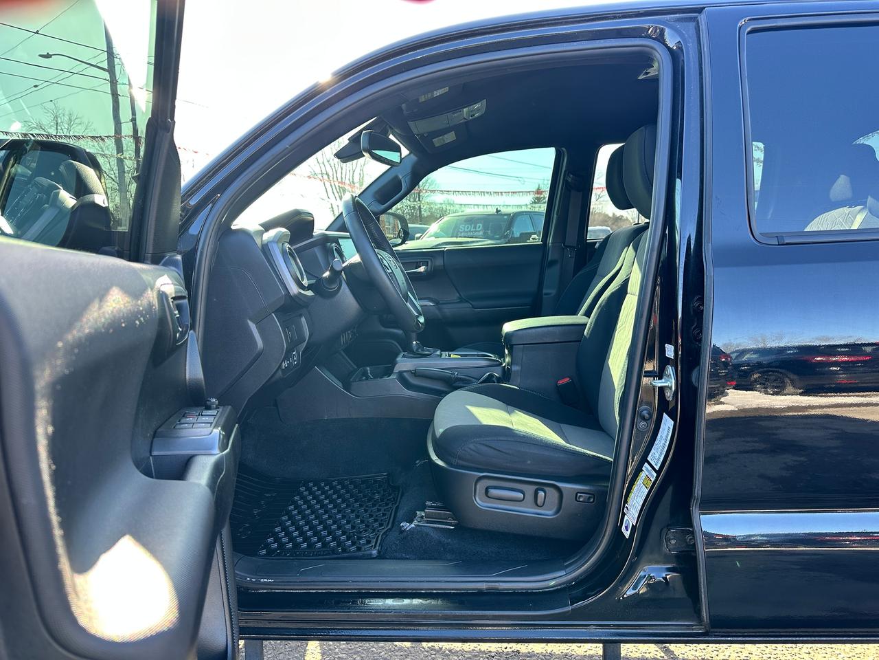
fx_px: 609
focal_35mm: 24
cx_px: 440
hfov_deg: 71.6
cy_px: 330
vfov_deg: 56.8
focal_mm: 6.86
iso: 64
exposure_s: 1/167
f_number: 1.78
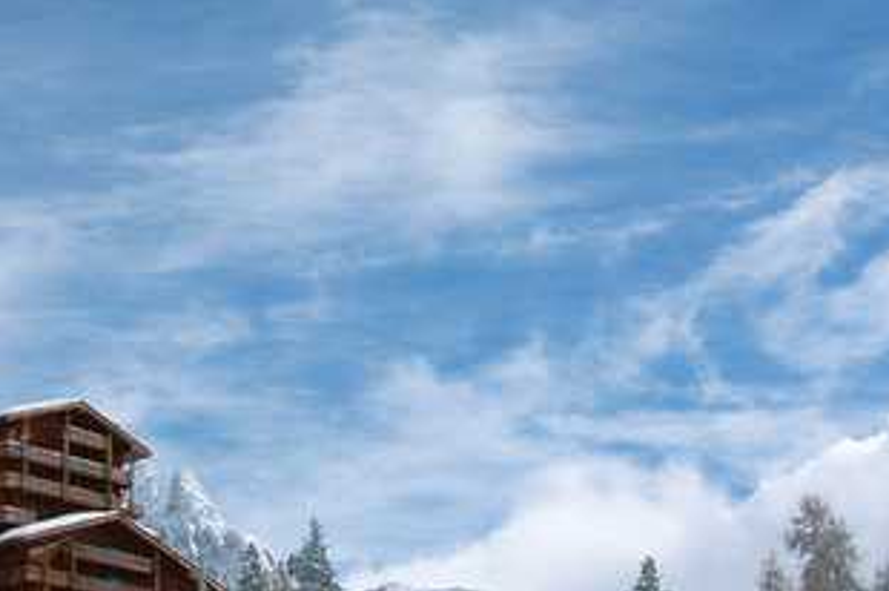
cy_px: 298
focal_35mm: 87
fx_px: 2146
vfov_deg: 15.7
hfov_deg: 23.4
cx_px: 476
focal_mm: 24
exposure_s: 1/5000
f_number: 4
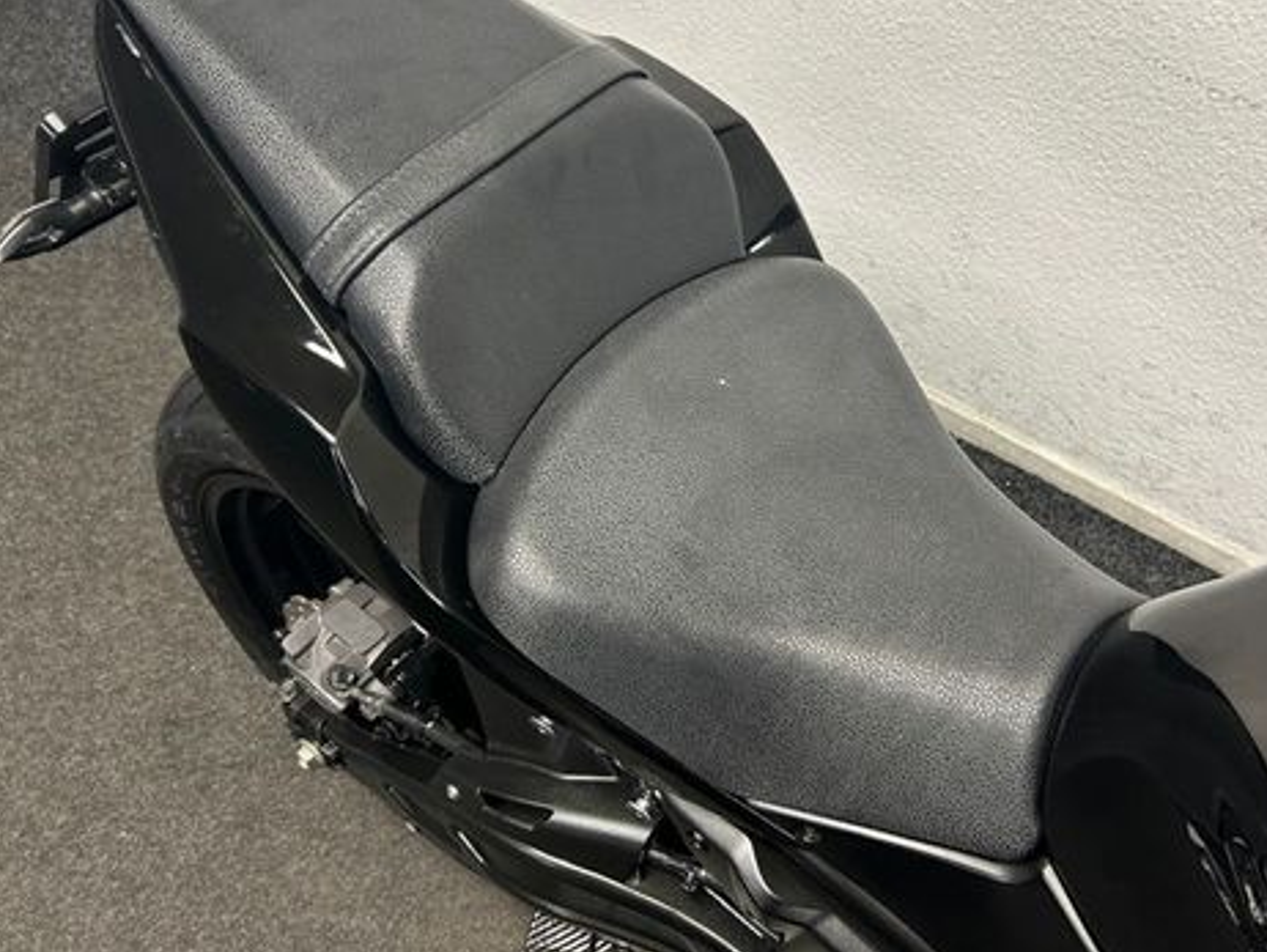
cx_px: 729
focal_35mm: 36
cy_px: 433
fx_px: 1318
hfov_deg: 51.1
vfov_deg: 39.7
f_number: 1.5
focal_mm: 5.7
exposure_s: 1/50
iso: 100
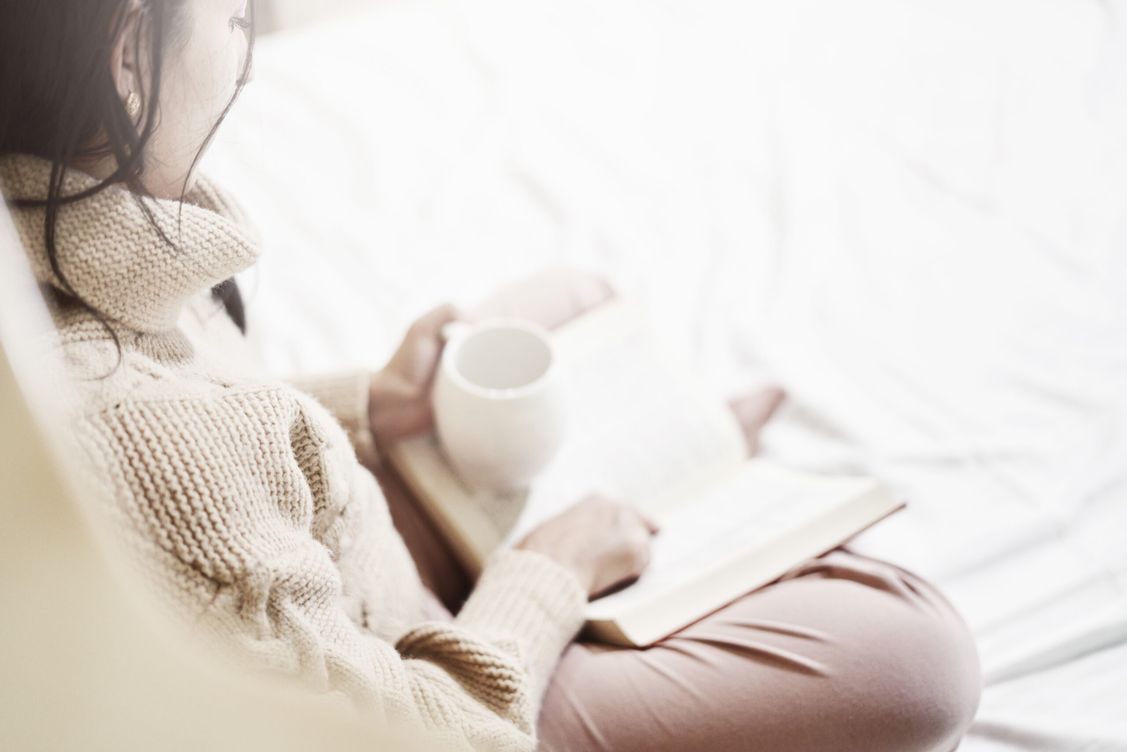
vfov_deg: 27.0
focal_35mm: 50
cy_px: 376
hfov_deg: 39.6
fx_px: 1566
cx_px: 564
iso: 640
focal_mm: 50
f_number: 2
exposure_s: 1/100
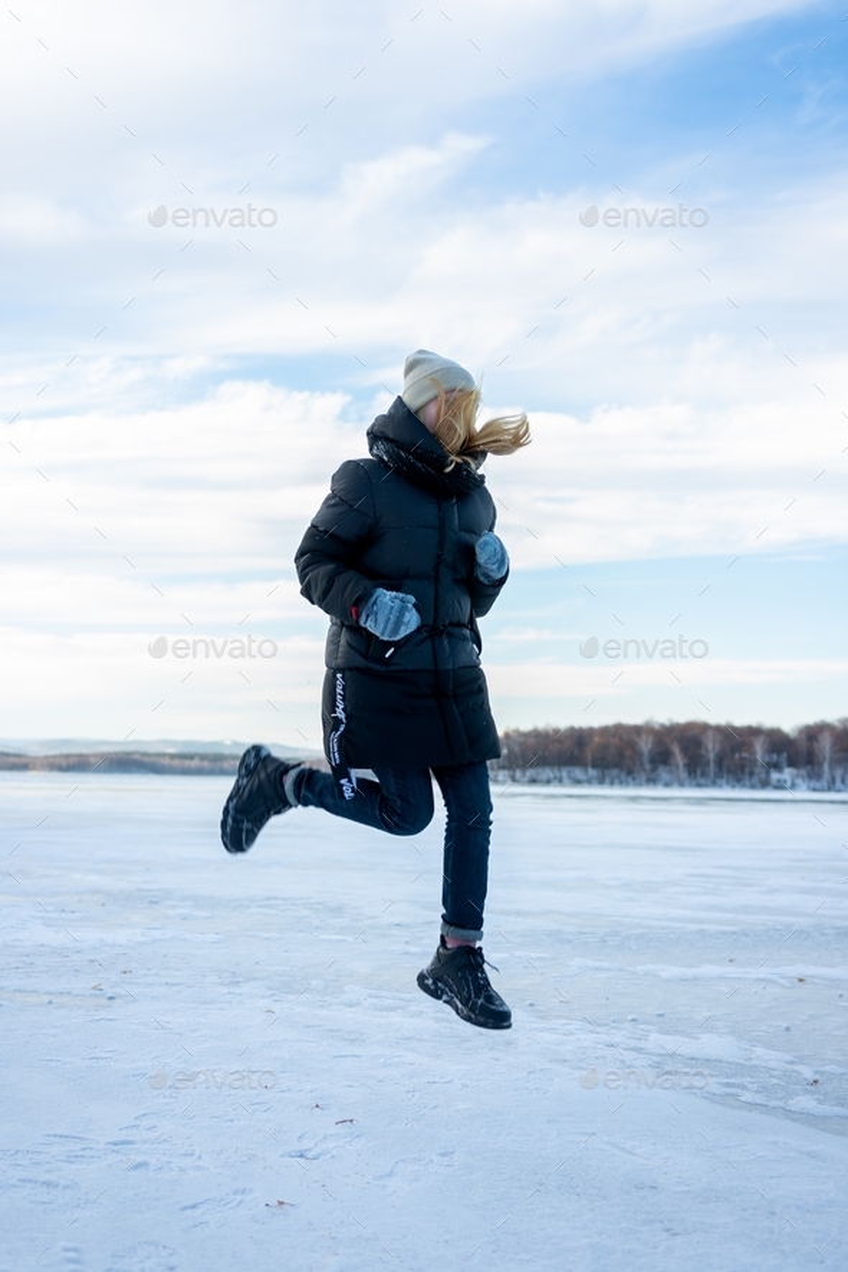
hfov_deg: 28.9
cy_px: 636
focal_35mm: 46
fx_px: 1643
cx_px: 424
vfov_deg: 42.3
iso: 100
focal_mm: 31
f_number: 3.2
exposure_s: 1/400
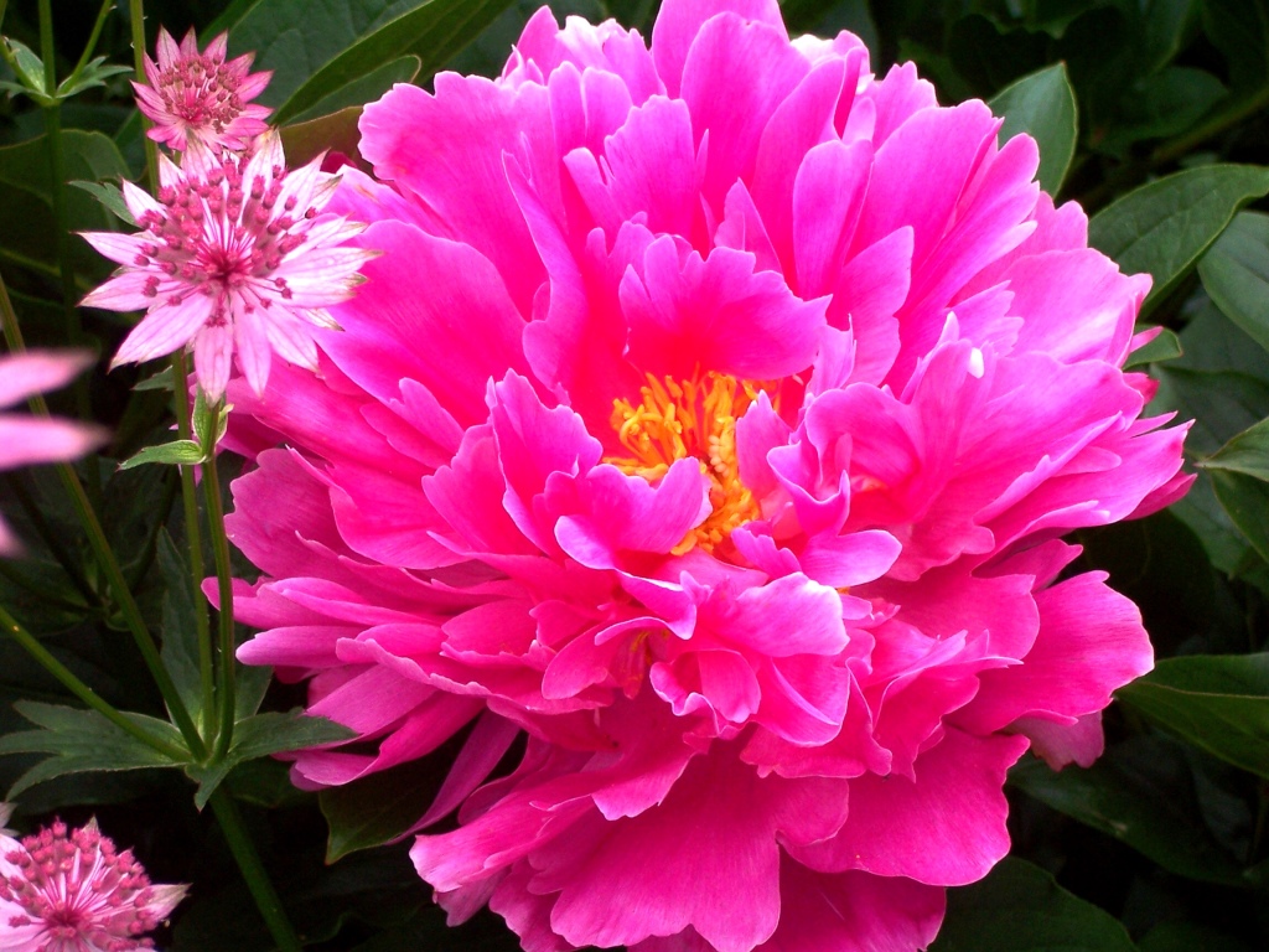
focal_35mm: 108
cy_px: 476
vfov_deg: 13.7
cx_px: 634
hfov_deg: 18.2
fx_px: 3959
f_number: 5.6
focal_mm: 18
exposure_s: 1/250
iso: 80
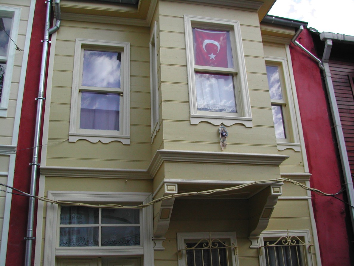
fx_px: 389
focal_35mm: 38
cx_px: 177
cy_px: 133
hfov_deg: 49.0
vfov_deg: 37.7
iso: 100
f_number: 2.8
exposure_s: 1/348
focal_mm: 8
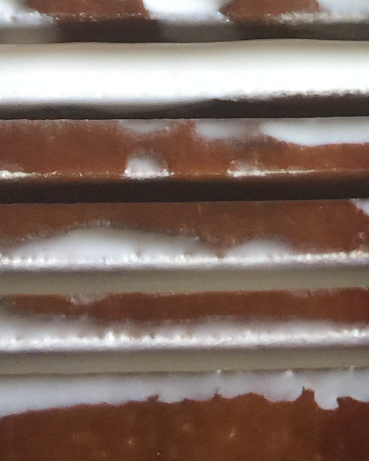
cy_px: -98
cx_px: 625
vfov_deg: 15.5
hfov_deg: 12.1
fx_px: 1624
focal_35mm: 119
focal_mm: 4.15
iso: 50
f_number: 2.2
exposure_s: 1/15
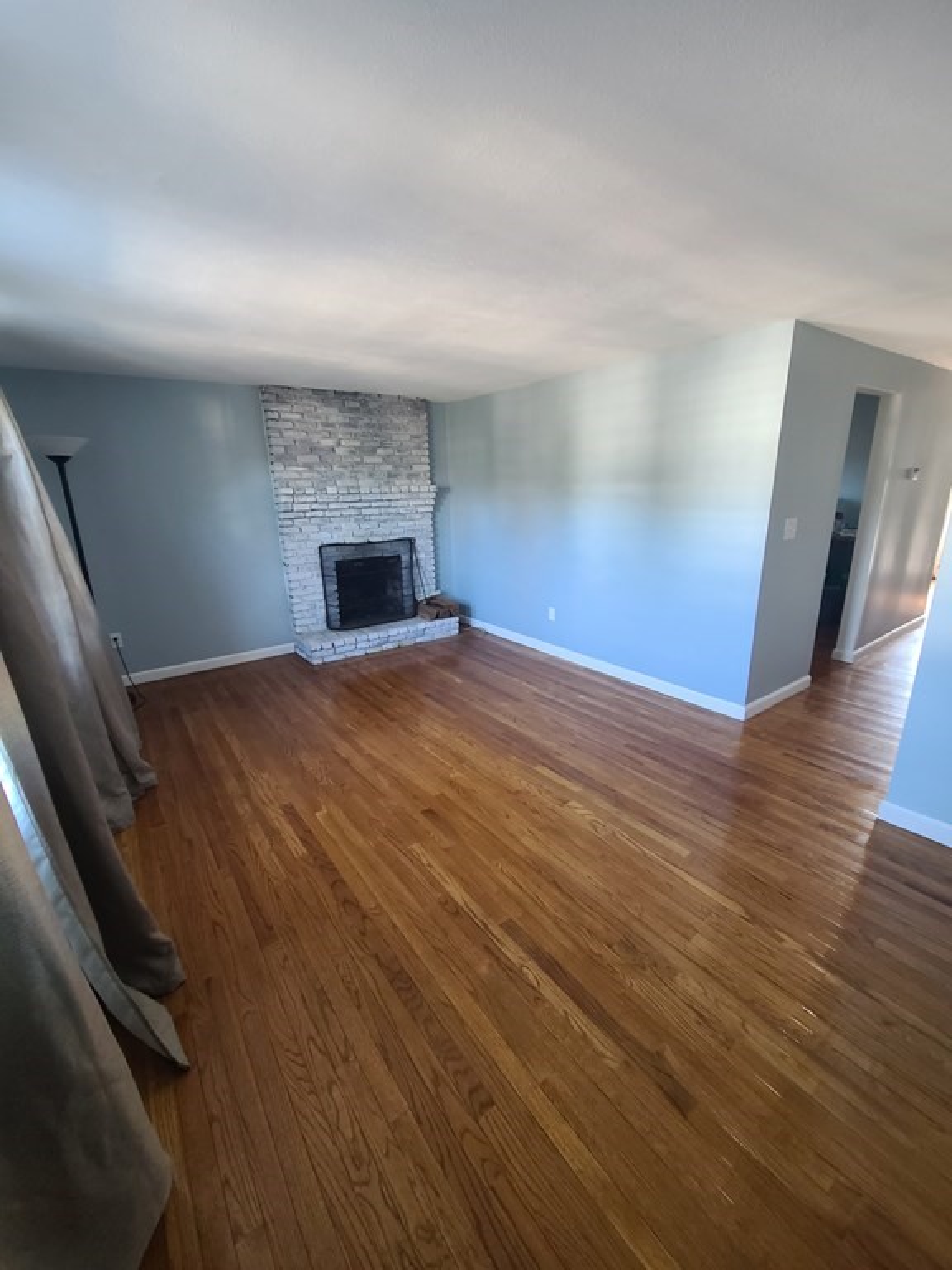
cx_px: 476
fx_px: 477
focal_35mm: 13
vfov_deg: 106.2
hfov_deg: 89.9
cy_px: 635
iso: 320
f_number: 2.2
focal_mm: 2.2
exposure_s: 1/30
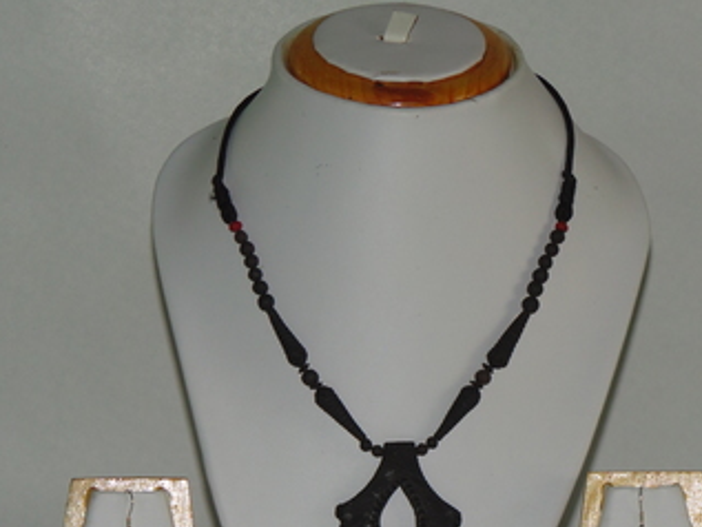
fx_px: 4220
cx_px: 445
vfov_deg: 7.1
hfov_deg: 9.5
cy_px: 358
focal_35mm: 208
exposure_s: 1/40
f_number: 4.7
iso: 100
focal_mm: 23.6
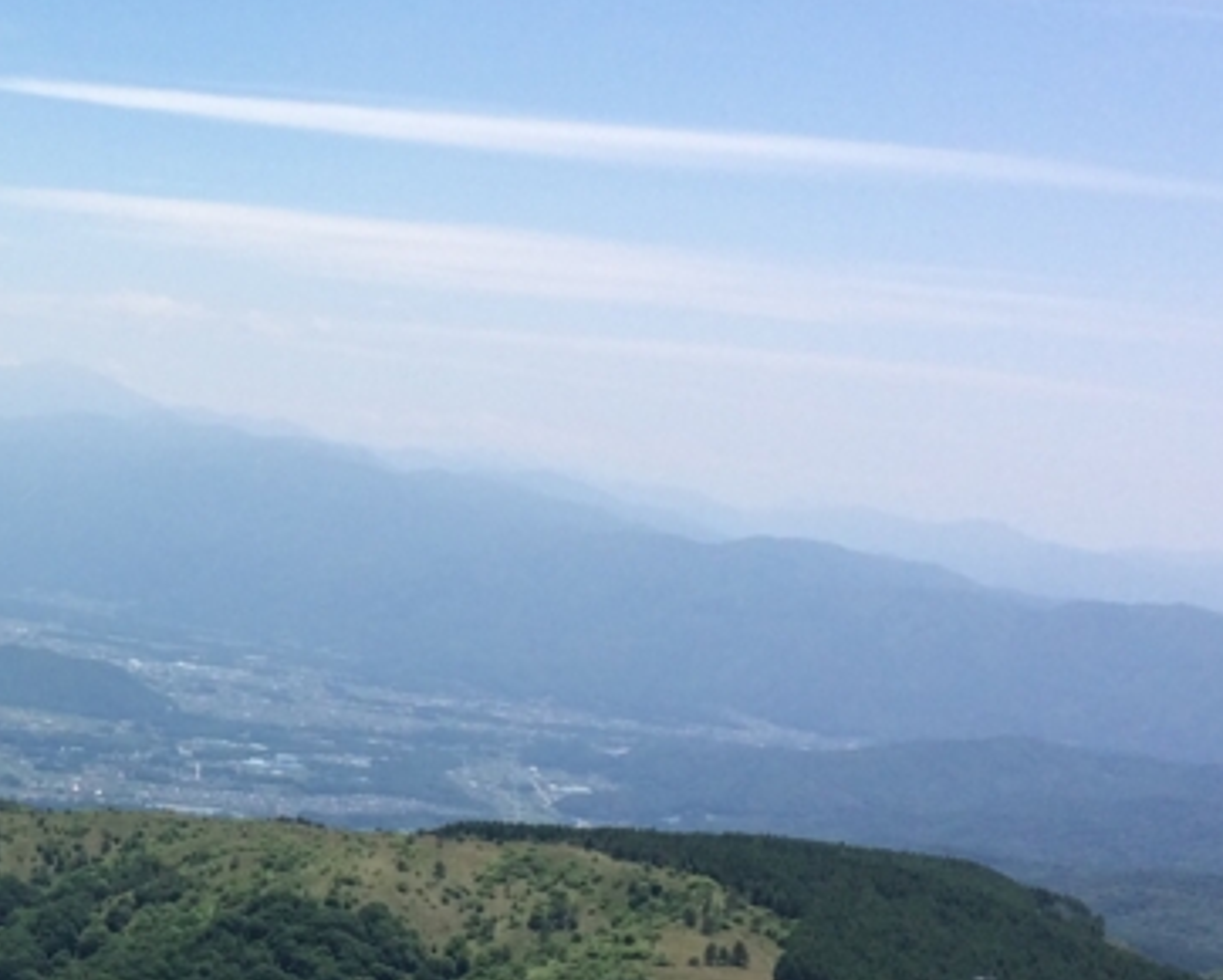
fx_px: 2897
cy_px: 257
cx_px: -186
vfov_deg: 19.1
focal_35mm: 80
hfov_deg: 22.3
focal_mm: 4.15
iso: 32
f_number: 2.2
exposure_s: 1/3165
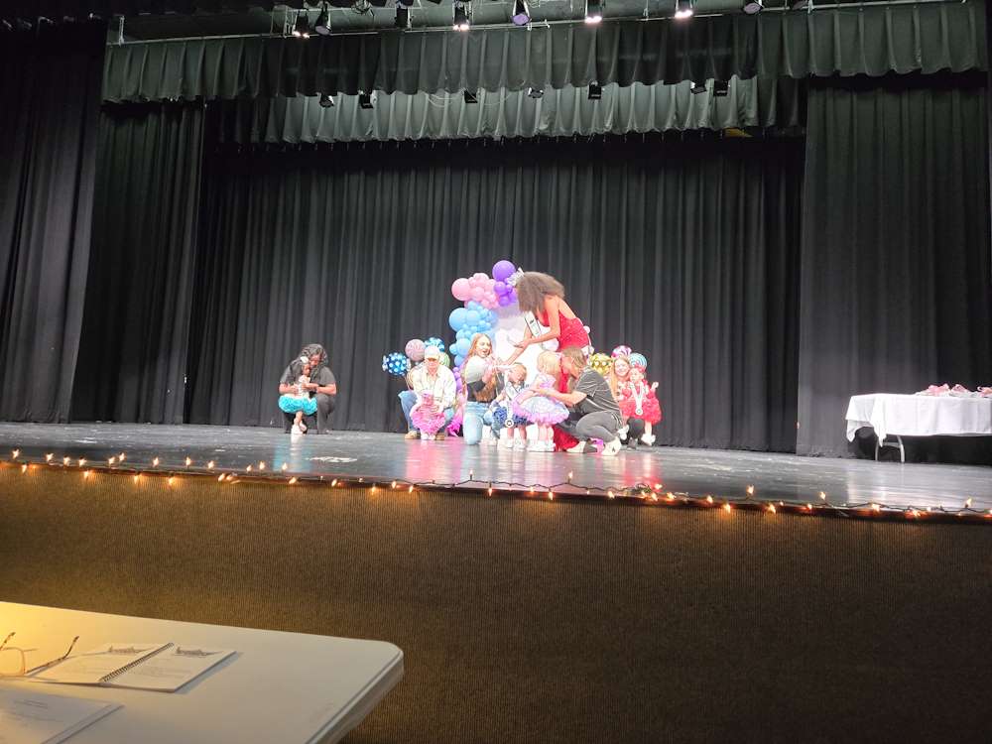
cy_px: 372
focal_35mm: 23
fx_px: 659
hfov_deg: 73.9
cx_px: 496
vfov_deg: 58.9
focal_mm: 5.4
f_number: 1.8
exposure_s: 1/120
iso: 800
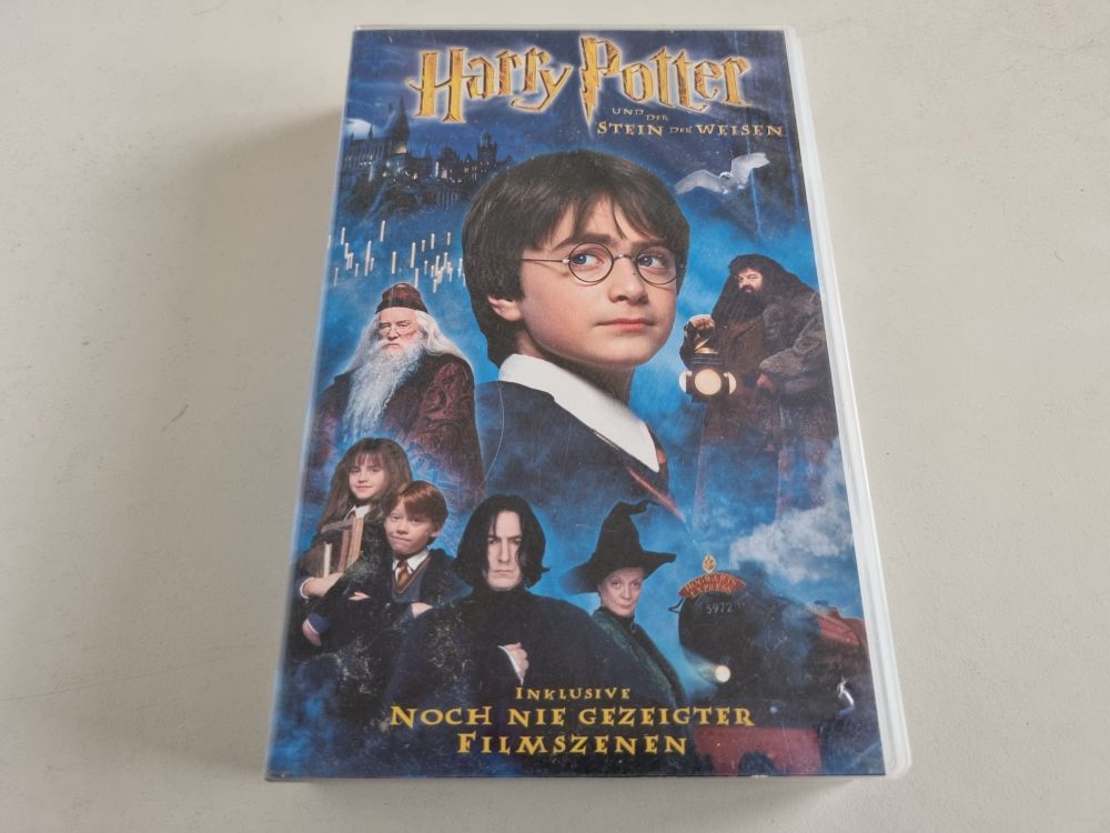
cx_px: 555
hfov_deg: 67.3
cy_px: 416
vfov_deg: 53.1
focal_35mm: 26
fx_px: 834
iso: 200
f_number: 1.8
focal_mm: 5.4
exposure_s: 1/100
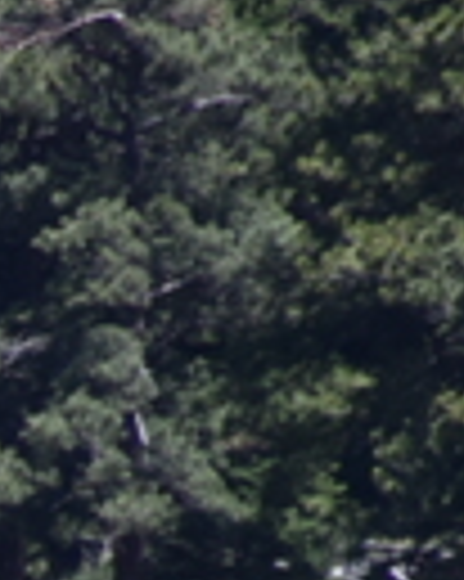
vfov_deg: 0.7
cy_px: 1533
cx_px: -2225
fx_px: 48190
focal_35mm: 2804
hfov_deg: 0.6
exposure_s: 1/640
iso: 280
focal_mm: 300
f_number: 5.6
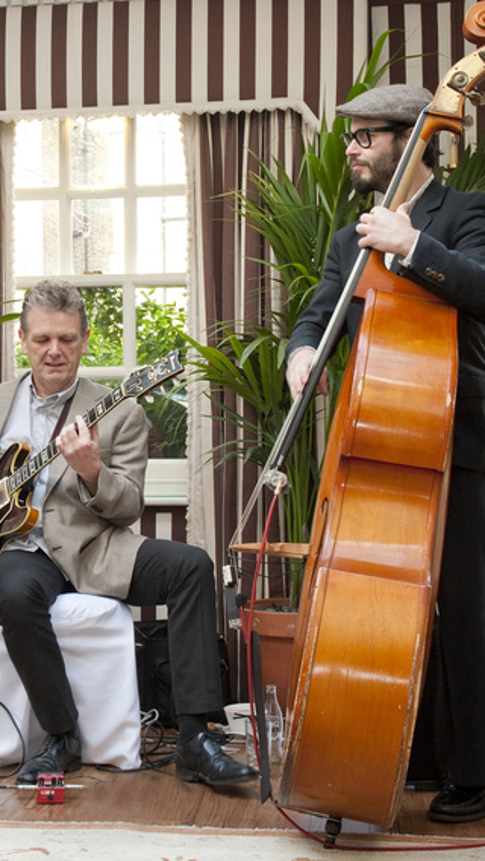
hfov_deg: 20.1
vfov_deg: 35.4
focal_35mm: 59
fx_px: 1347
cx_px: 70
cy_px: 393
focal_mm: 32
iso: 800
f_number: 6.3
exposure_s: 1/80
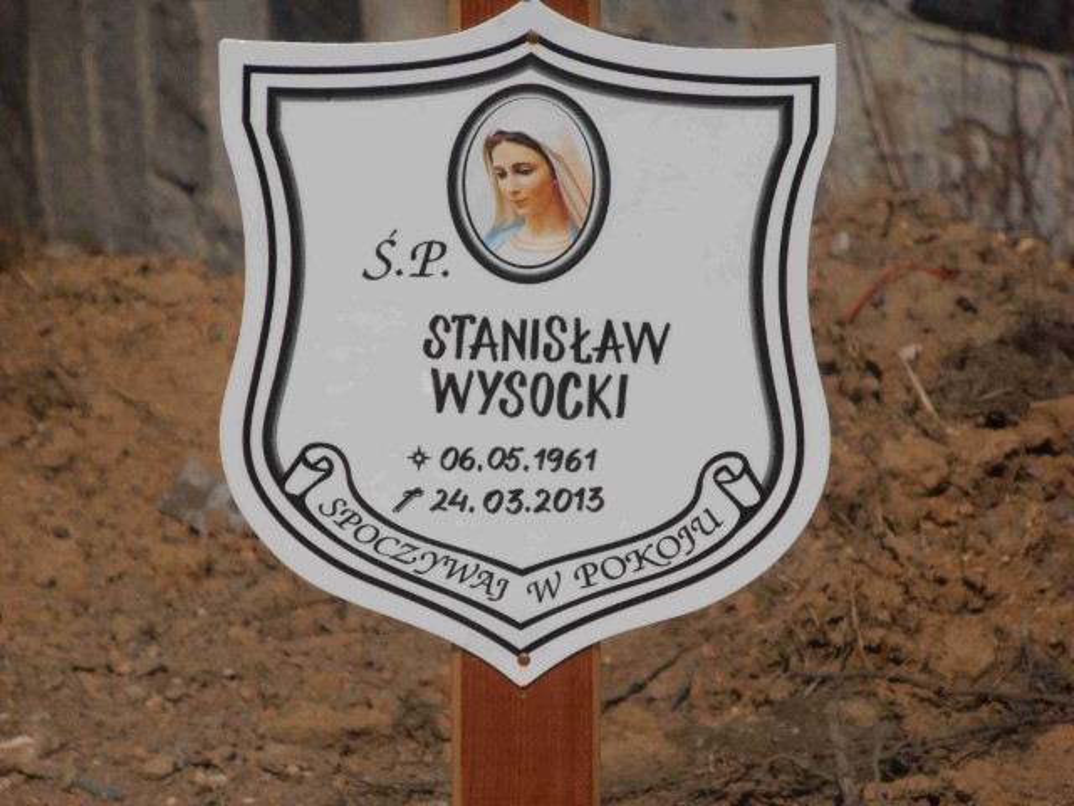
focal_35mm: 240
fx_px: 7446
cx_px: 537
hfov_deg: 8.2
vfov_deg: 6.2
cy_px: 403
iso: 80
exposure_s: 1/1600
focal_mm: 42.54
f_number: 5.7
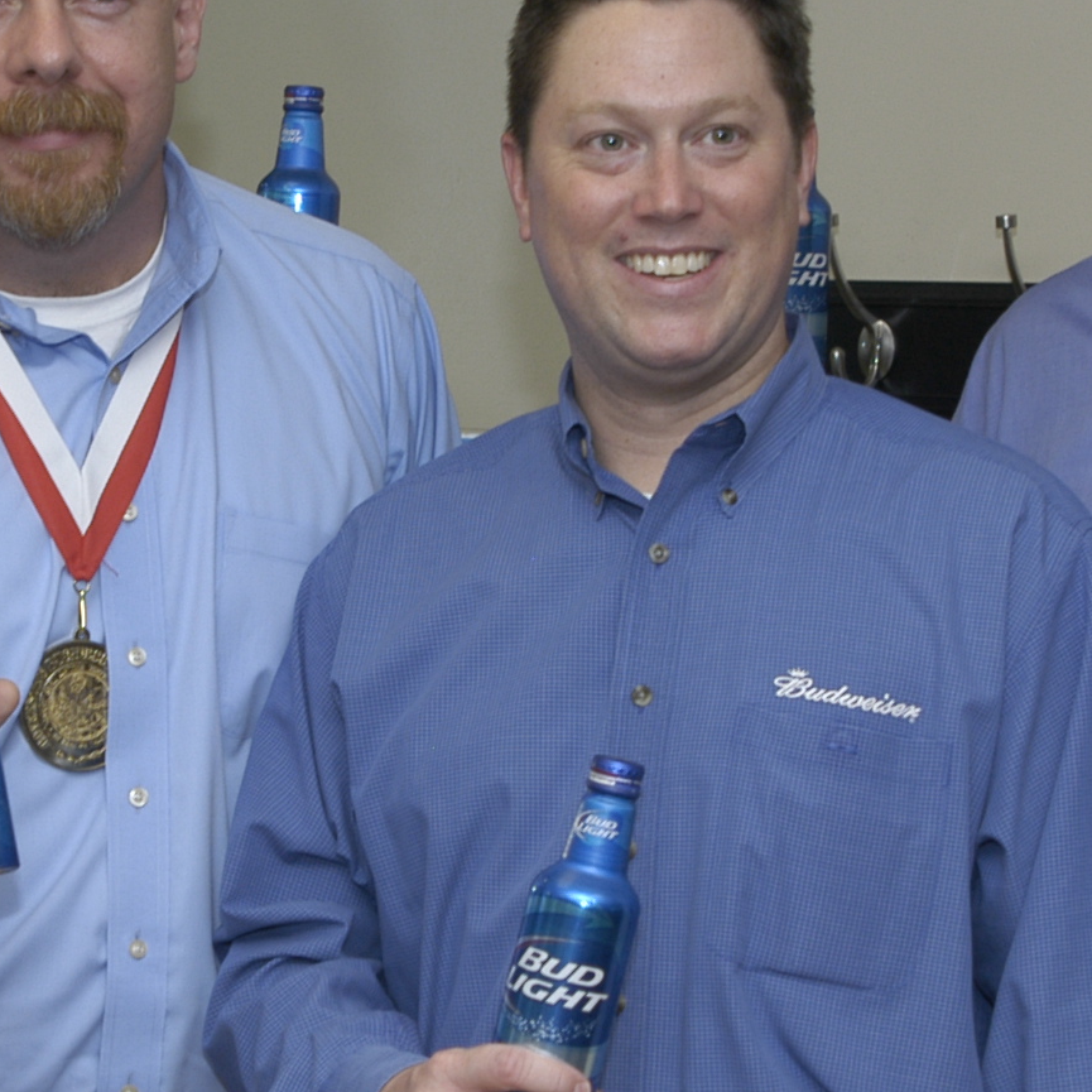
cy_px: 643
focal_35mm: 124
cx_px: 398
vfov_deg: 14.1
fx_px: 4426
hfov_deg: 14.1
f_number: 5
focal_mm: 28
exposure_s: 1/60
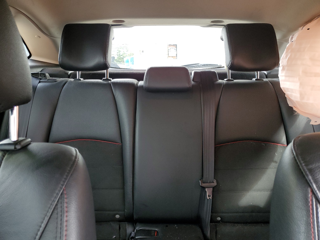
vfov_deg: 53.1
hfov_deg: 67.3
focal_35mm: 26
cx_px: 160
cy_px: 120
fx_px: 240
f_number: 1.5
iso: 90
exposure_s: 1/120
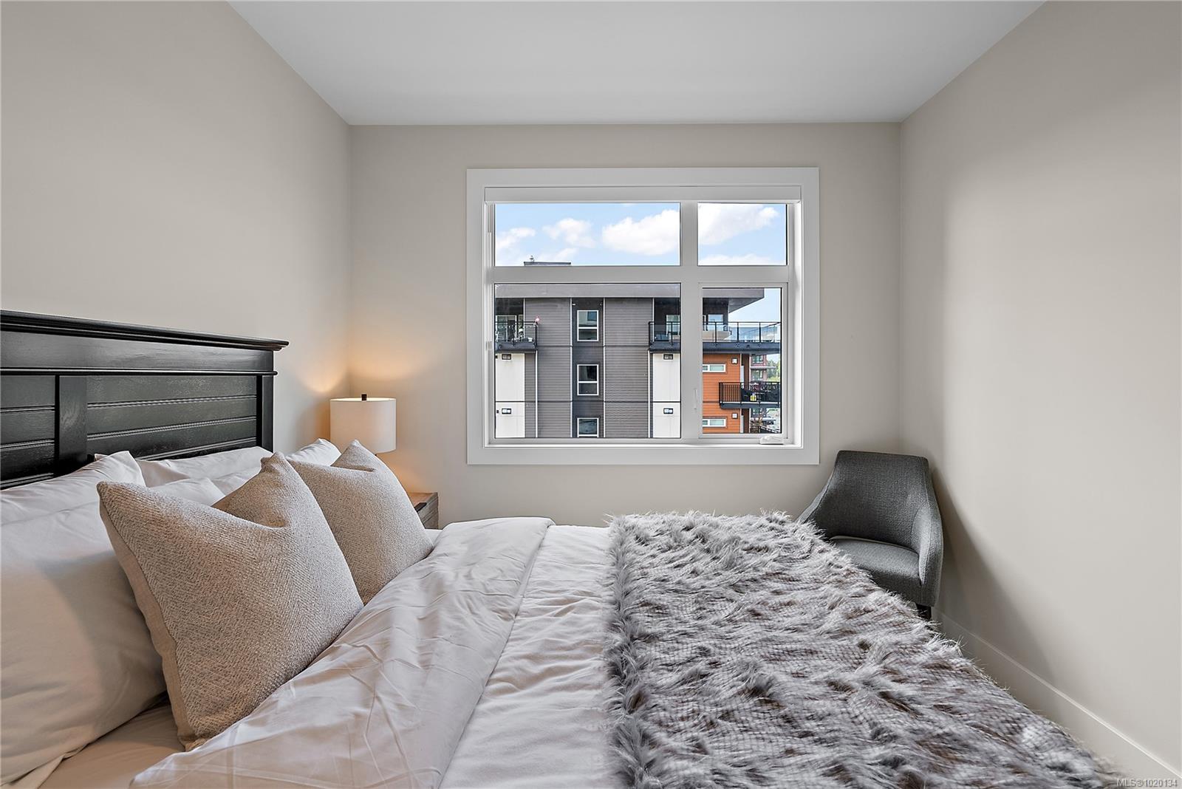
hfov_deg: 96.7
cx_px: 591
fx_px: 525
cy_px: 394
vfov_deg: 73.8
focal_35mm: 16
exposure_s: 1/25
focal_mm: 16
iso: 320
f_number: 7.1
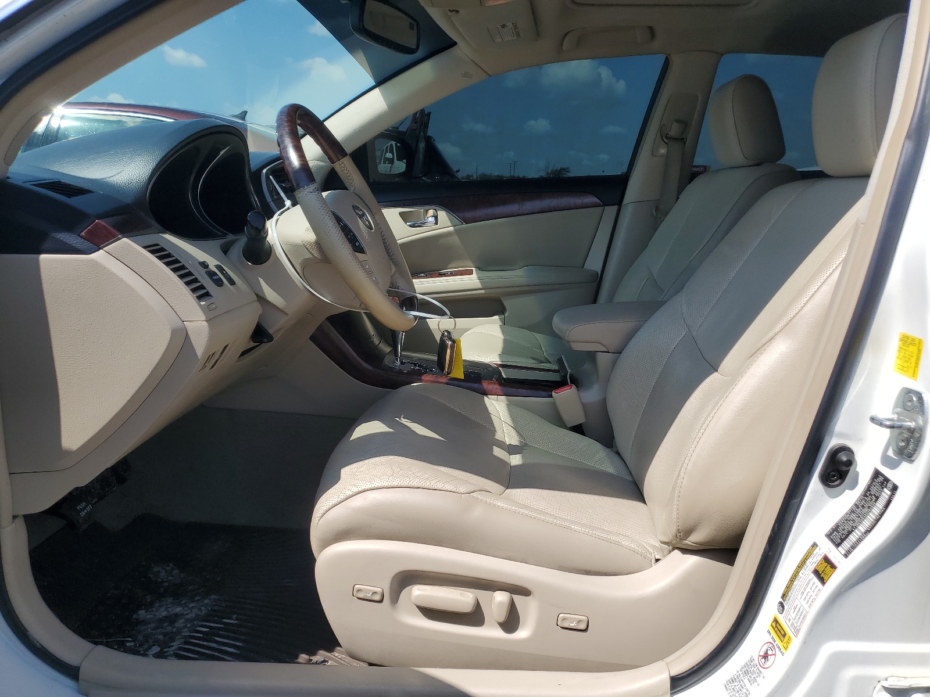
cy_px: 348
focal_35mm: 26
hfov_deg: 67.3
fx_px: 699
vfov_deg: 53.1
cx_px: 465
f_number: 1.5
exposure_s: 1/3333
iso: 50
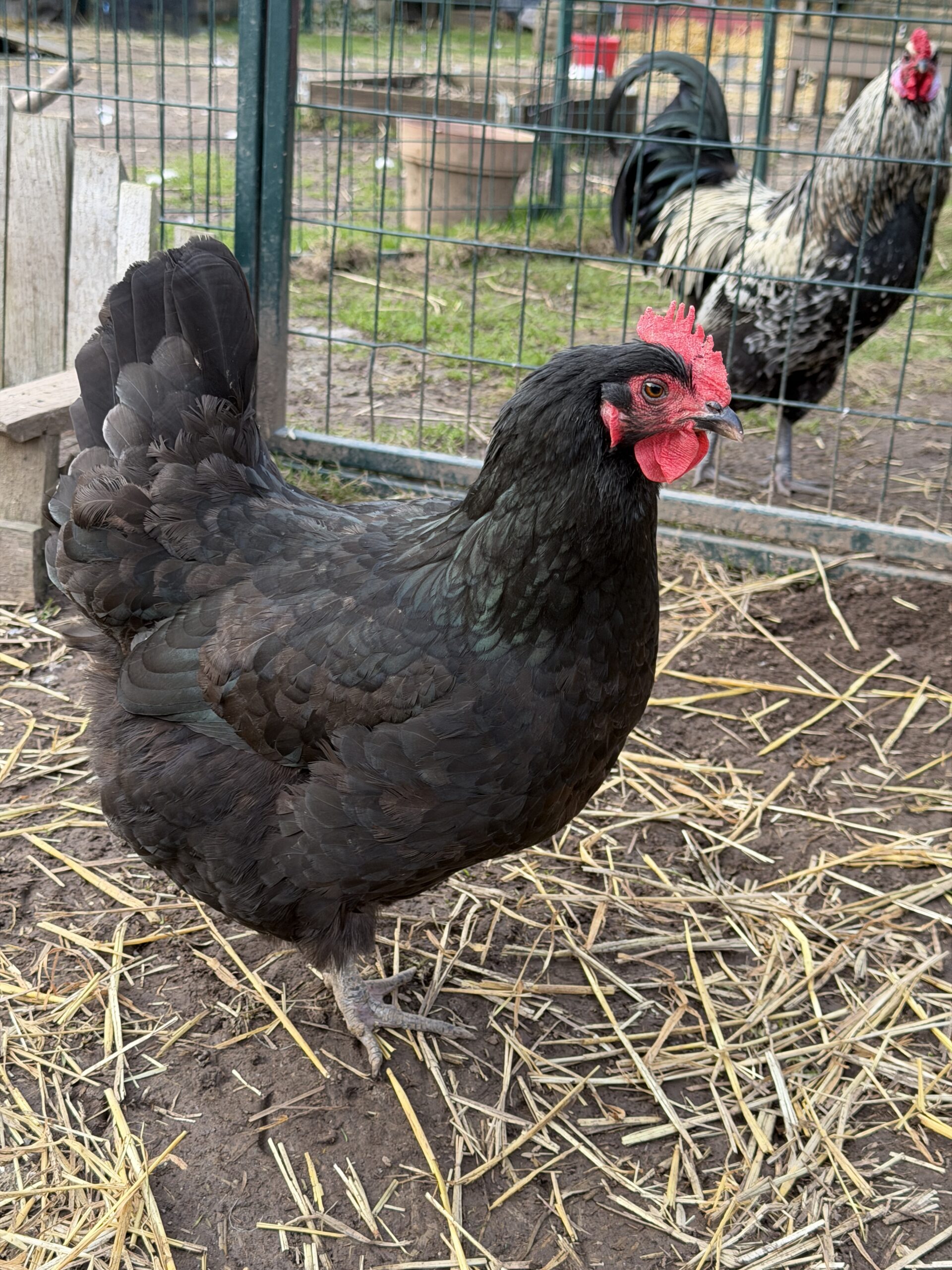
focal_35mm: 48
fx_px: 1760
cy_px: 635
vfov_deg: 39.7
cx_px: 476
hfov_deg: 30.3
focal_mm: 6.76
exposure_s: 1/124
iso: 50
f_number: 1.78
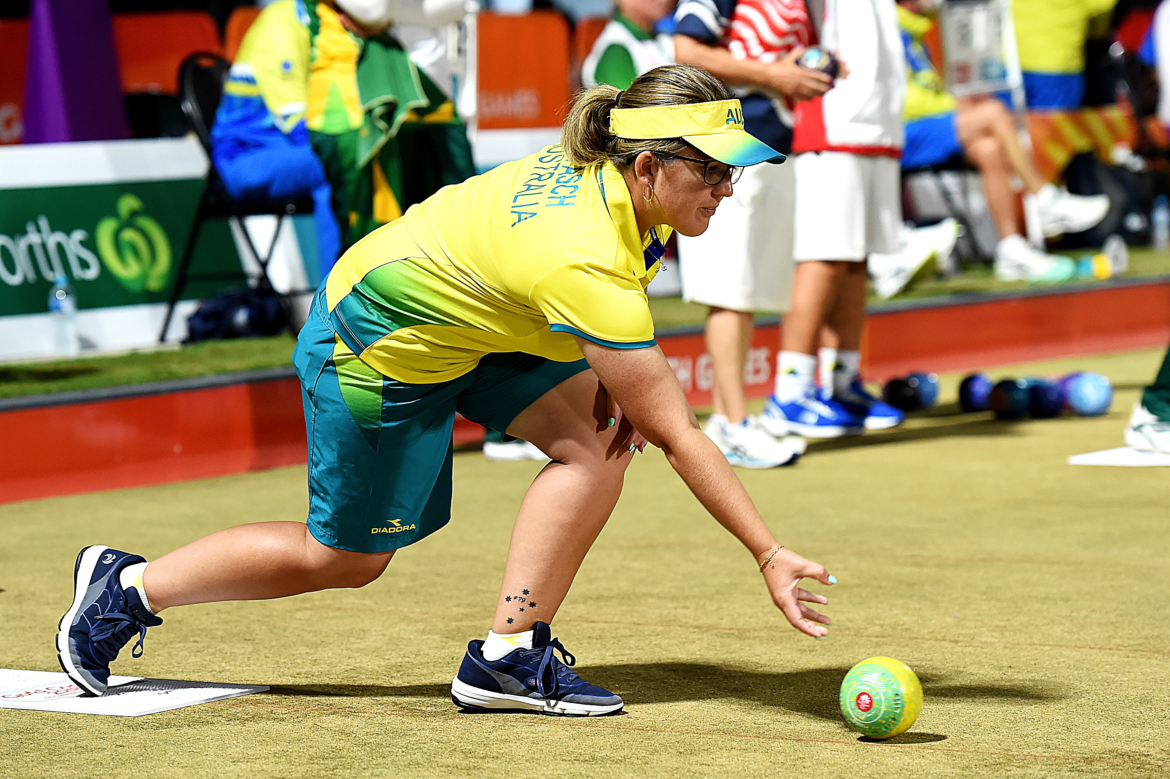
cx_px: 585
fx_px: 3898
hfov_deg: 17.1
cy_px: 390
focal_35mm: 120
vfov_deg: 11.4
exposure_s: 1/1000
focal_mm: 120
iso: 3200
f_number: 3.5
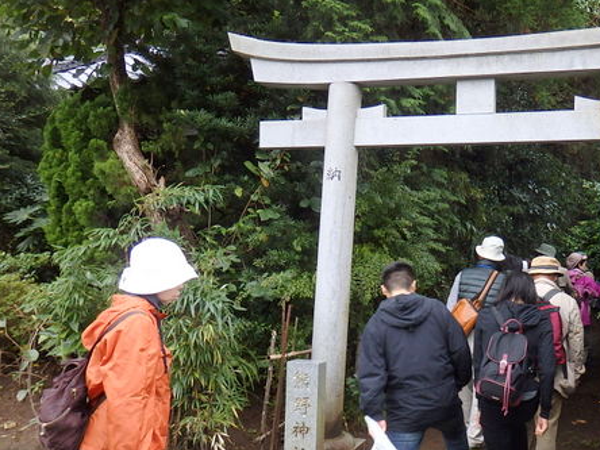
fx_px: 624
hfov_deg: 50.0
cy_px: 280
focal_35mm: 36
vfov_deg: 39.4
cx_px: 420
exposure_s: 1/60
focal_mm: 4.5
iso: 125
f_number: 3
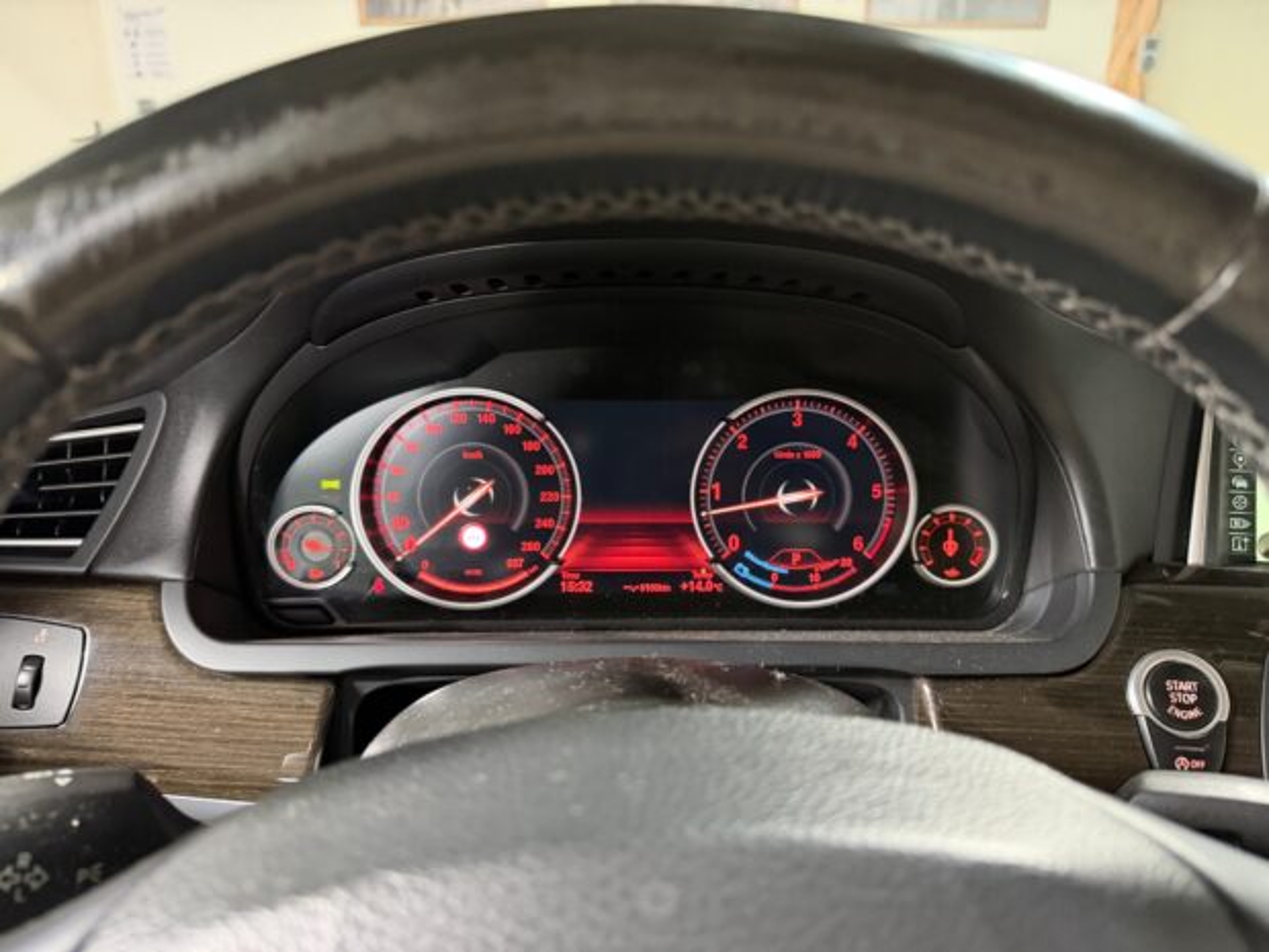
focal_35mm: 24
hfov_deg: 71.6
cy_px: 476
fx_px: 880
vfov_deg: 56.8
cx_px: 634
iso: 800
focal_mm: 6.76
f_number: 1.78
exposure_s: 1/33
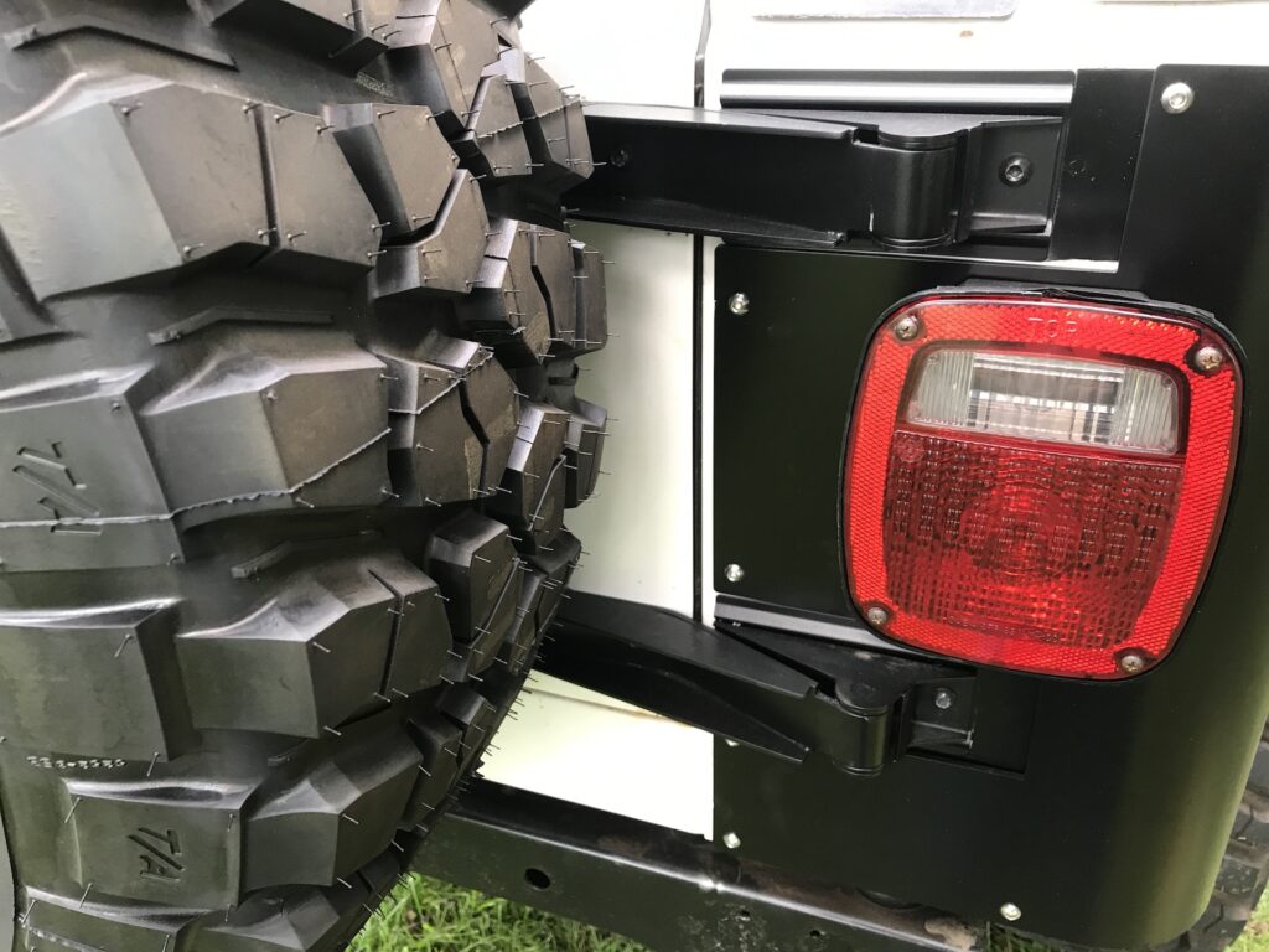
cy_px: 476
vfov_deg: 49.7
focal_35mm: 28
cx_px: 634
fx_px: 1026
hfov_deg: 63.4
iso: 32
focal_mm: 3.99
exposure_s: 1/30
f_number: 1.8
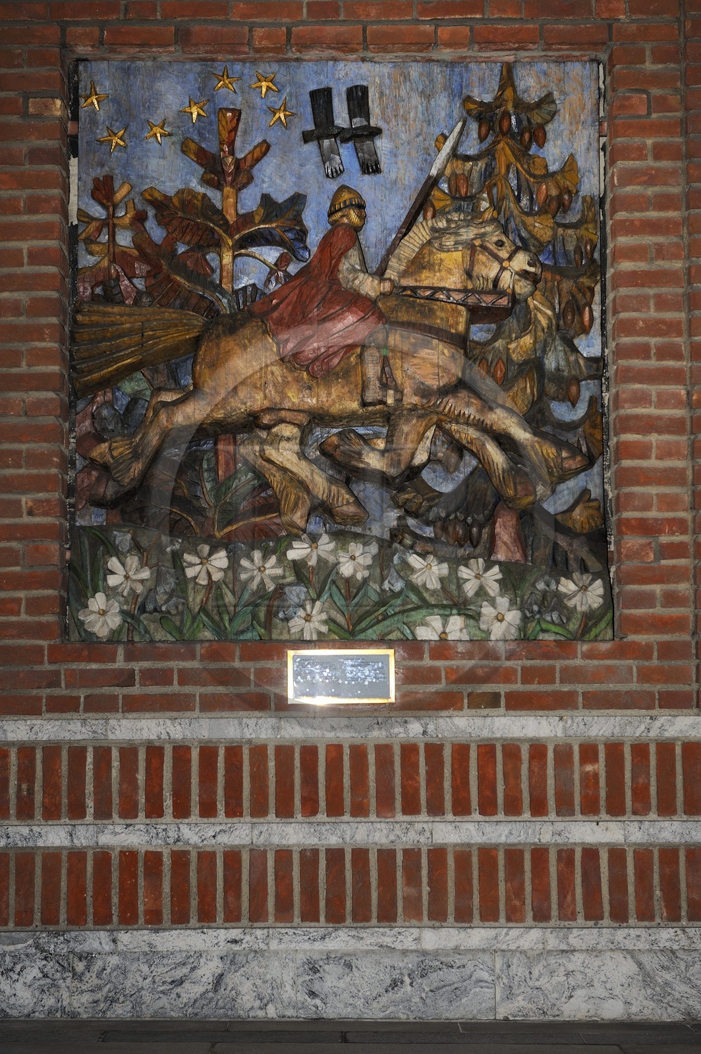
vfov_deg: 28.9
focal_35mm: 70
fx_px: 2048
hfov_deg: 19.4
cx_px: 350
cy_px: 527
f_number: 5.6
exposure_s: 1/60
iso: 400
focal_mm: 70
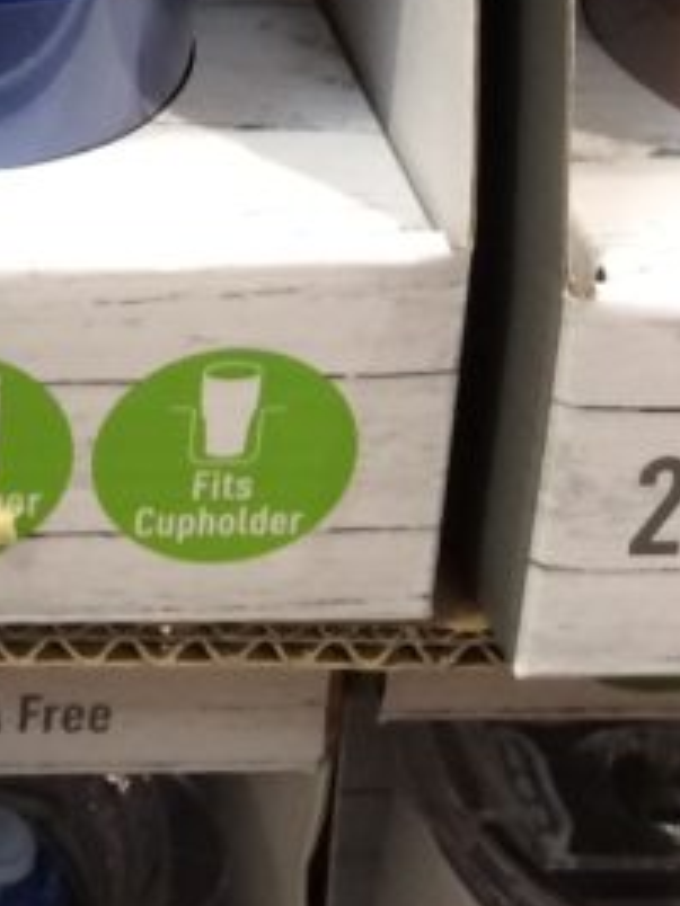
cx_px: -470
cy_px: -754
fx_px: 2907
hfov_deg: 12.4
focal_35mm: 111
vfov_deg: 15.2
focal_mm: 4.15
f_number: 2.2
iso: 125
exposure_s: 1/33
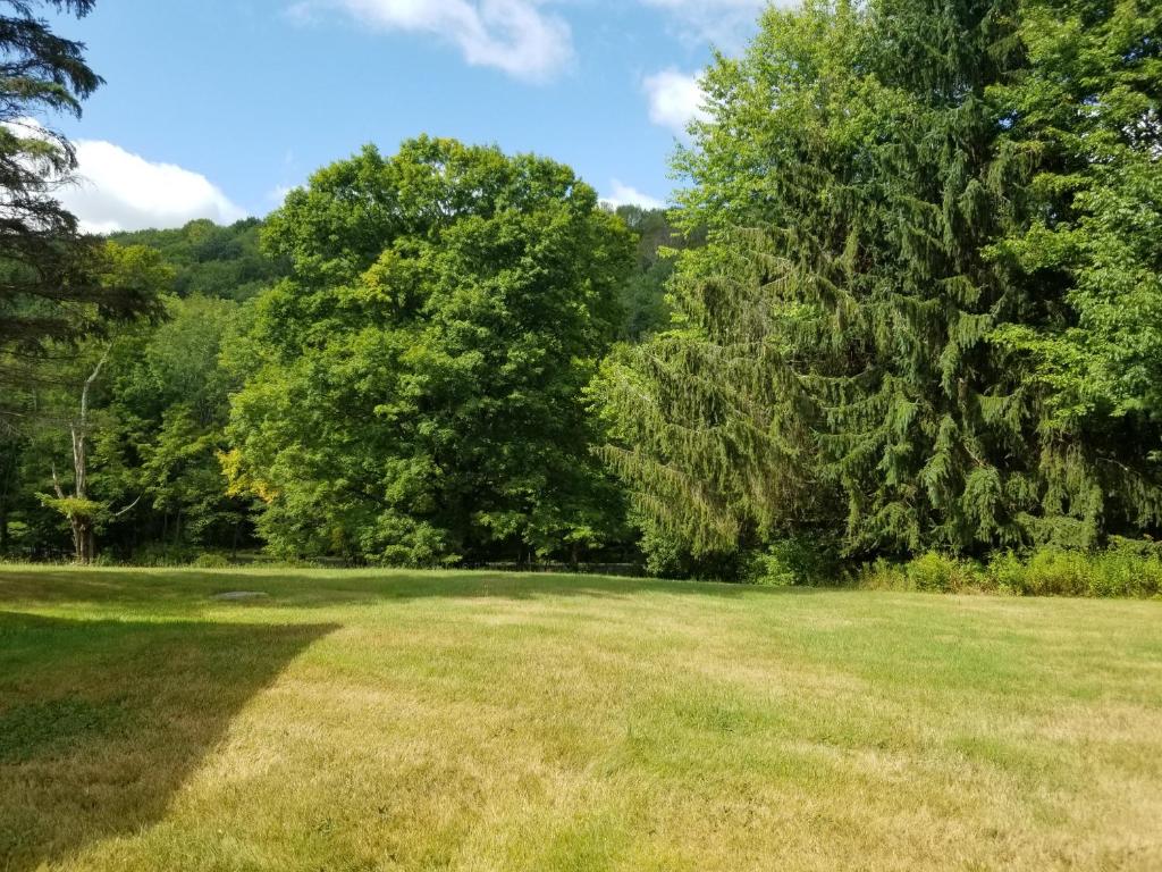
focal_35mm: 26
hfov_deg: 67.3
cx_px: 581
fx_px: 873
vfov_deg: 53.1
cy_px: 436
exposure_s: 1/1364
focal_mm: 4.25
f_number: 1.7
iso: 50
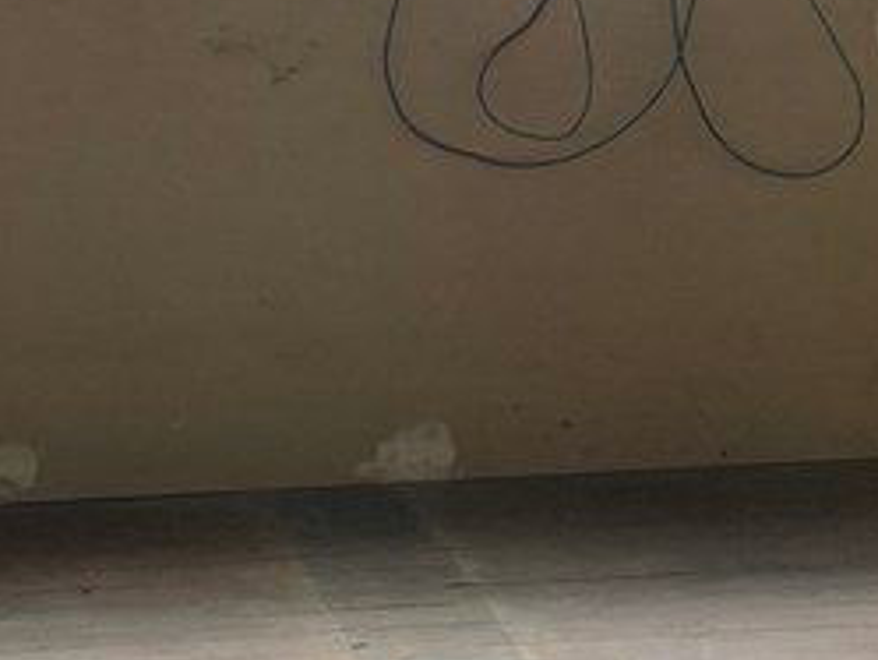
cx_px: 404
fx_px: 4009
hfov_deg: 12.5
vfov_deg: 9.3
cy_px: -143
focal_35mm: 158
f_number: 1.8
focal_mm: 4.25
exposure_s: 1/103
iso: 125
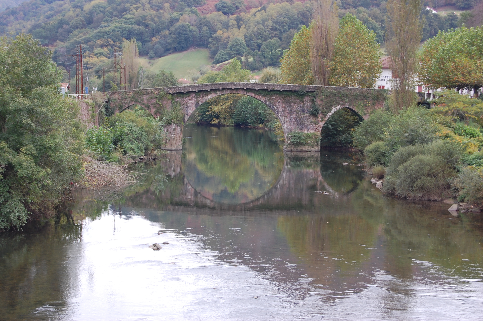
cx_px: 242
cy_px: 160
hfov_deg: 24.6
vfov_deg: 16.5
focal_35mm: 82
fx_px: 1106
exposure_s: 1/60
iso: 250
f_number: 8
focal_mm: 55
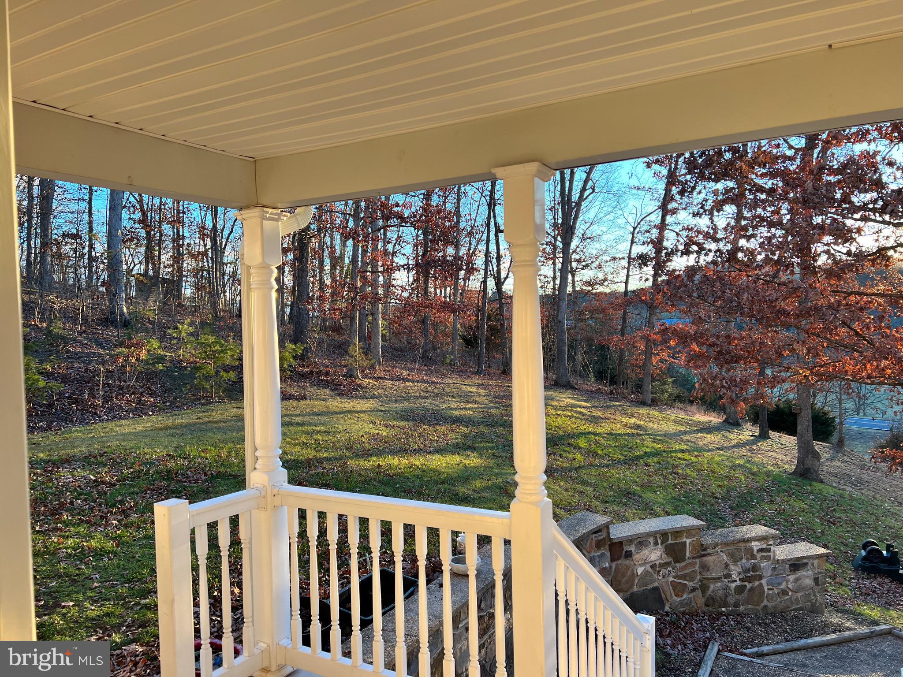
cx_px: 452
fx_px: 678
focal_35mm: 26
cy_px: 338
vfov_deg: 53.1
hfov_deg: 67.3
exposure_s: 1/304
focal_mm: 5.7
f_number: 1.5
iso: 50
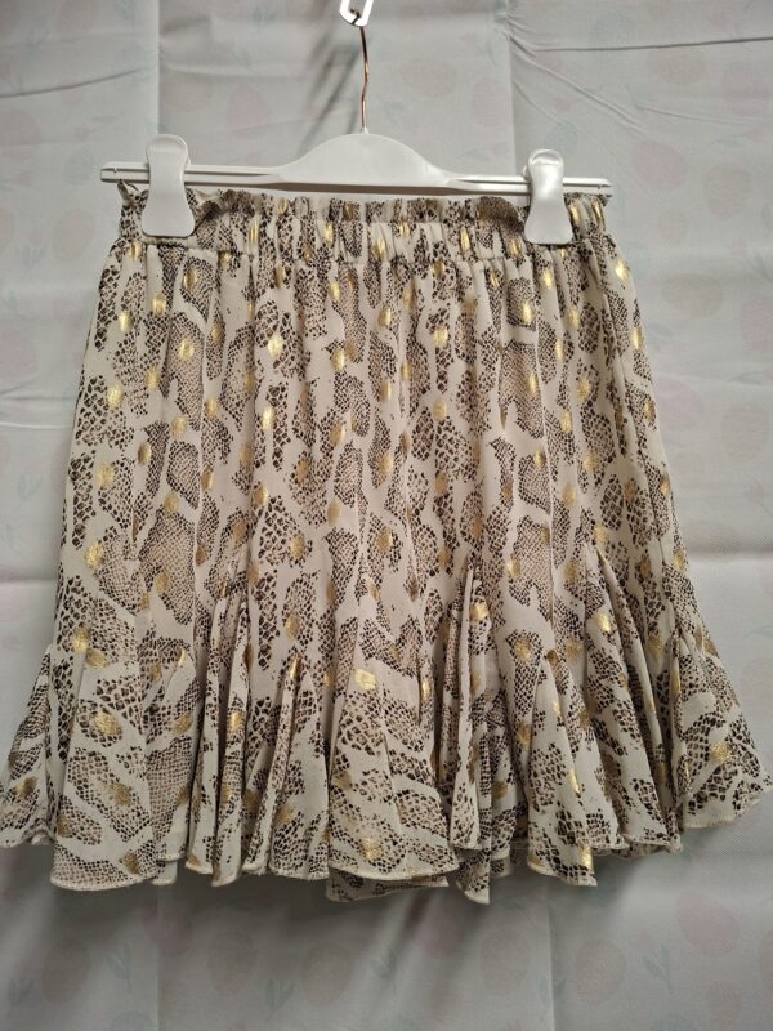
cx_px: 386
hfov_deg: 58.9
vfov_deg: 73.9
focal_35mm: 23
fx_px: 685
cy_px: 516
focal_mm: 5.54
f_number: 1.8
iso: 250
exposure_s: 1/60
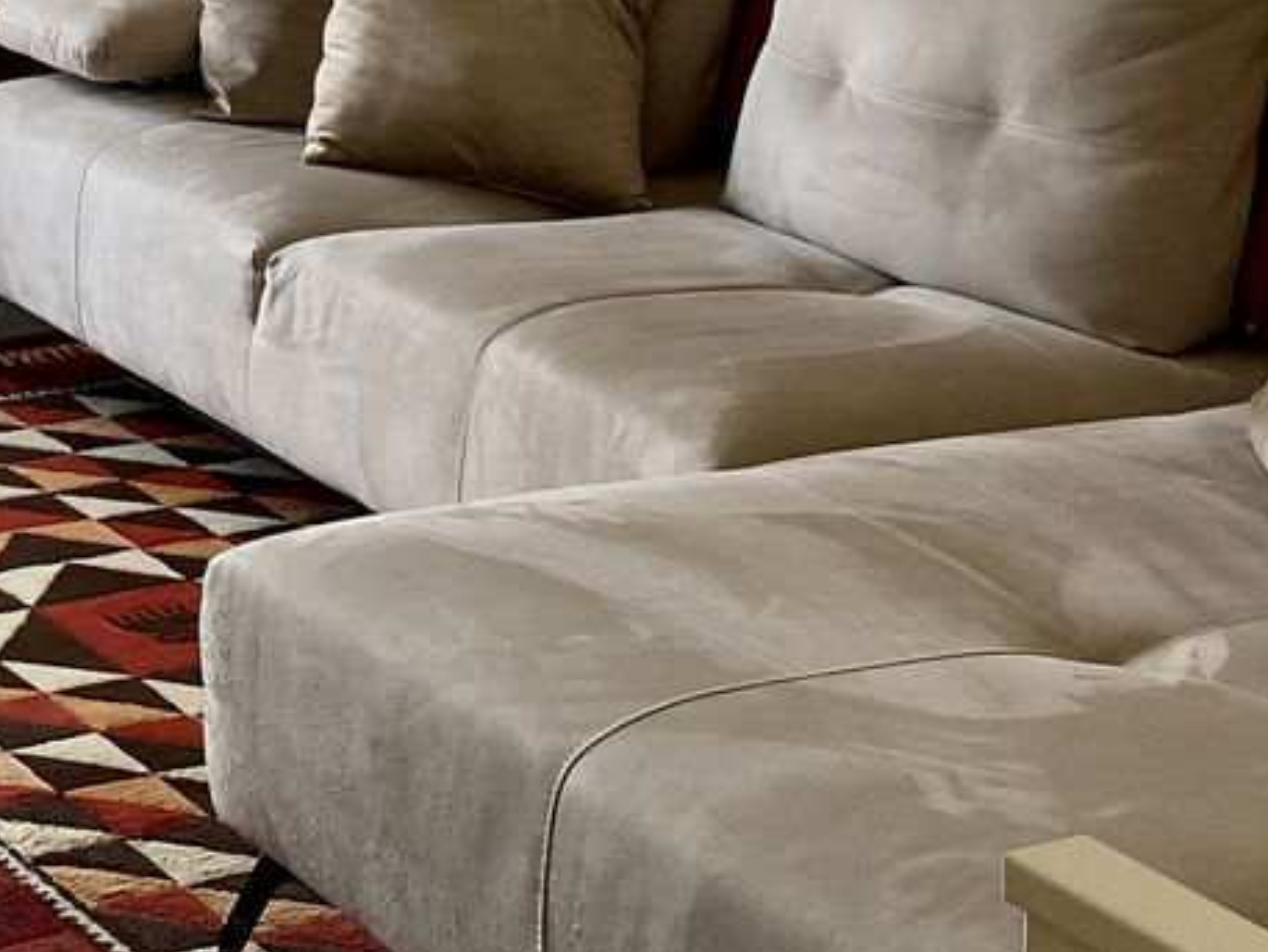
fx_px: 3334
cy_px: -519
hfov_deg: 19.8
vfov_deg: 15.0
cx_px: -369
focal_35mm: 91
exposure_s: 1/100
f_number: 1.8
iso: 80
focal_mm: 4.25
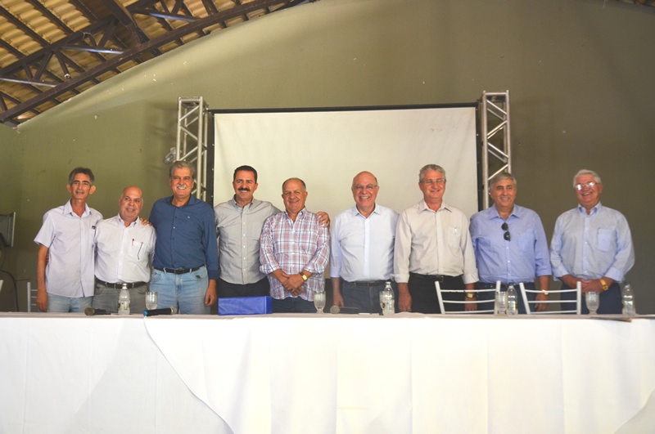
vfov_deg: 36.8
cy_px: 217
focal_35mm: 36
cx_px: 328
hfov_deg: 53.2
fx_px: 654
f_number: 4
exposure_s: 1/60
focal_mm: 24
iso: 560
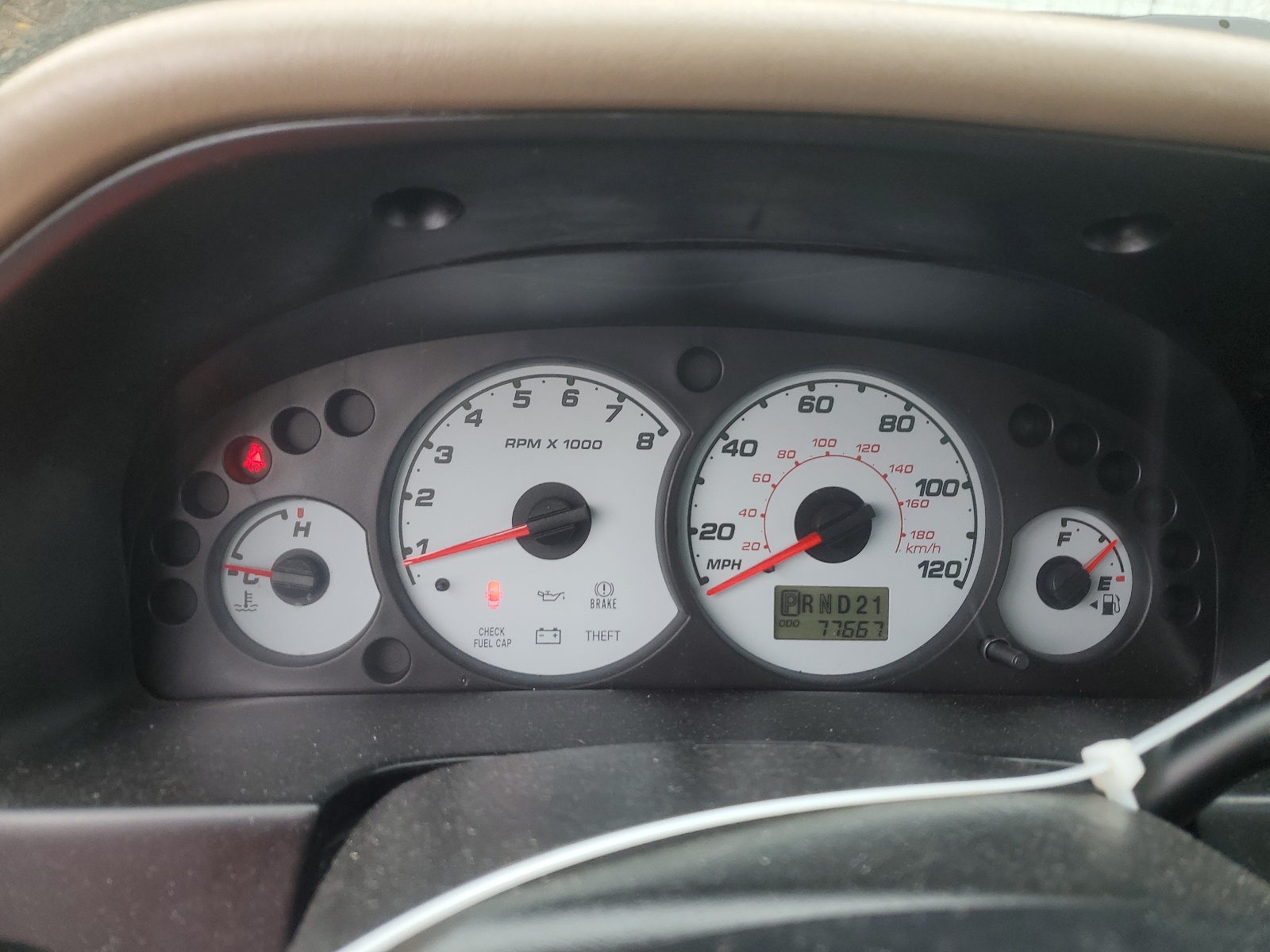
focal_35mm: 26
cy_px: 476
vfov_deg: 53.1
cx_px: 635
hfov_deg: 67.3
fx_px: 954
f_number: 1.5
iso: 50
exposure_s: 1/60.2
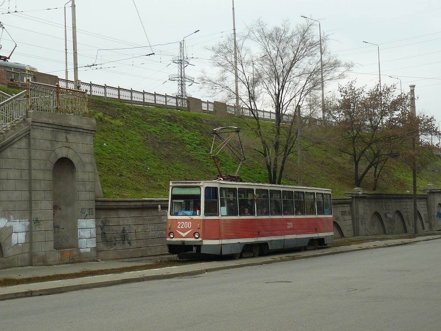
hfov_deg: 29.0
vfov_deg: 21.9
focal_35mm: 67
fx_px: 854
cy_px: 166
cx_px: 220
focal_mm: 11.2
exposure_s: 1/250
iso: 100
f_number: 3.2
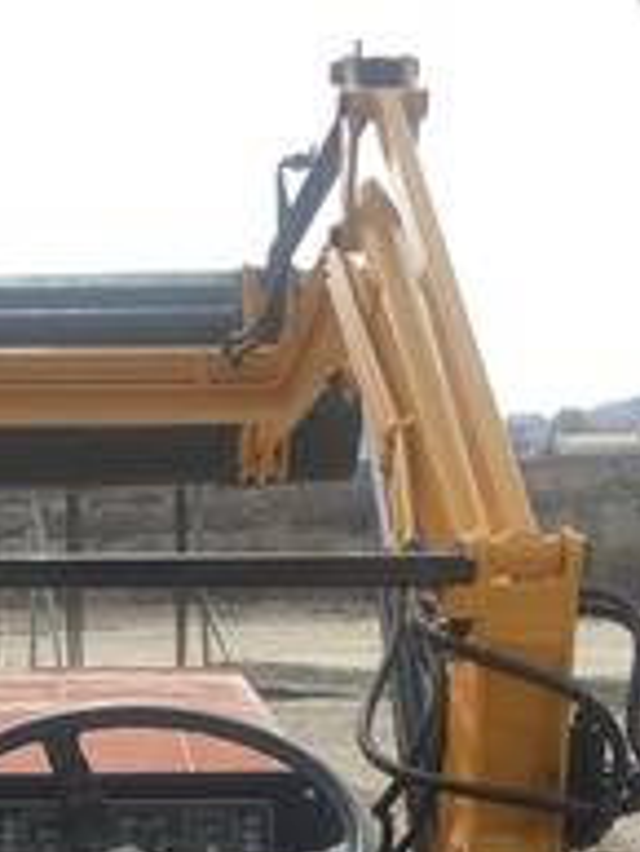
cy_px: 905
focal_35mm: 62
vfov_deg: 28.7
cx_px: 77
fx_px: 1527
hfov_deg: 23.1
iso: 25
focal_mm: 4.15
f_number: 2.2
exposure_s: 1/986
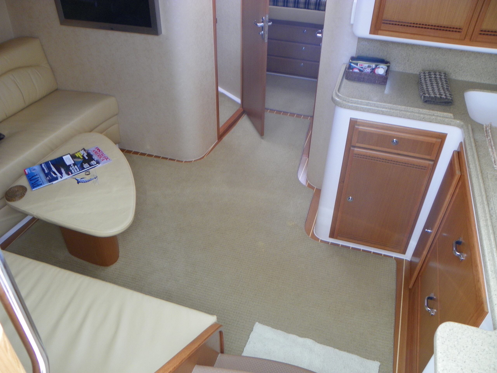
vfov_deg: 48.2
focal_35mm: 29
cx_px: 248
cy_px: 186
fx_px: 416
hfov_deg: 61.7
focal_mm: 5.2
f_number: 2.8
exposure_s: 1/30
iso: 80
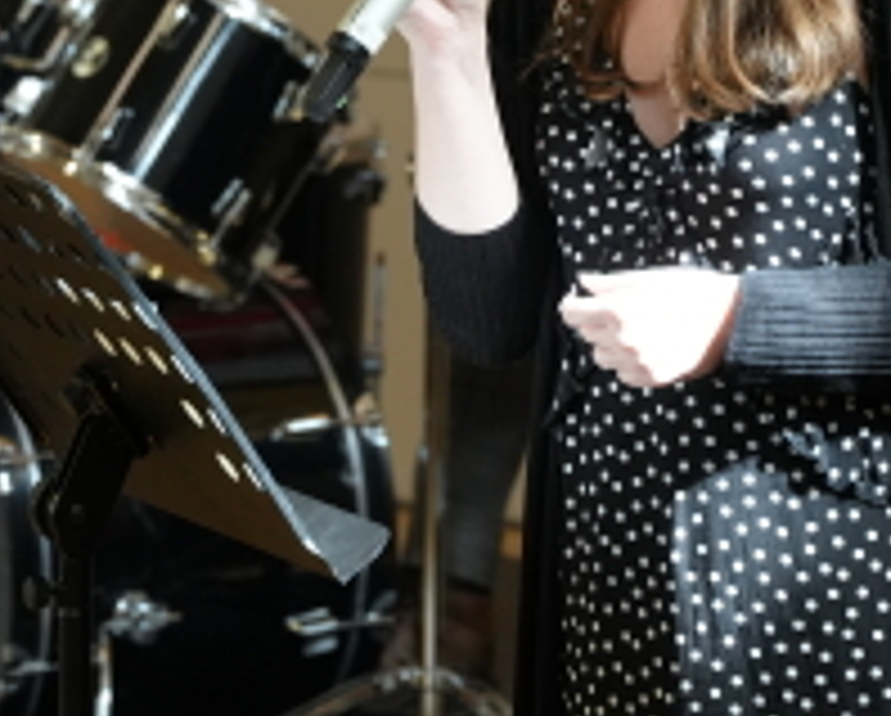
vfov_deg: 6.8
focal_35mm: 225
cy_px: -124
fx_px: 5942
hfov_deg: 8.6
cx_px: 472
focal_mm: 70
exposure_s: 1/160
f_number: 4
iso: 2000
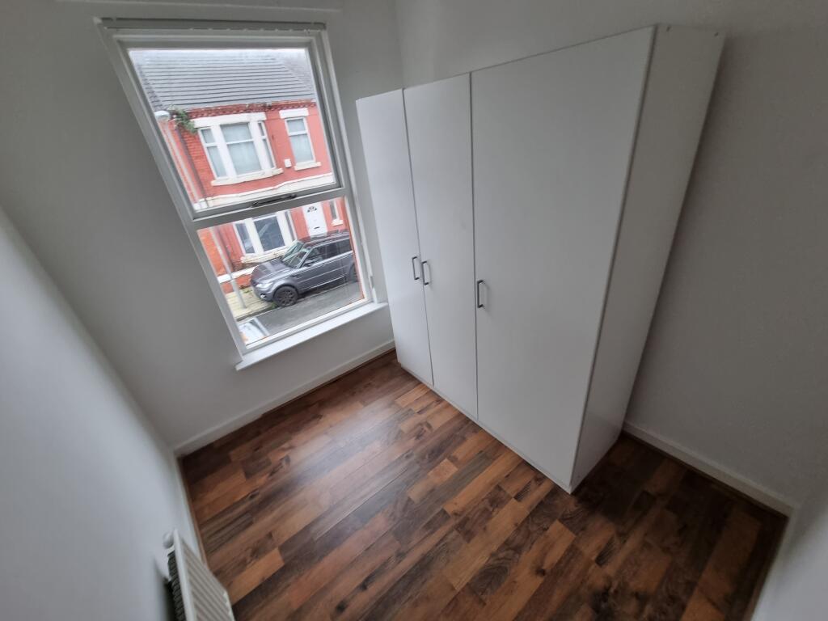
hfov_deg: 106.2
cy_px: 310
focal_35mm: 13
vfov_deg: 89.9
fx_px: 311
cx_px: 414
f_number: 2.2
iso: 160
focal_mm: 2.2
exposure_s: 1/50
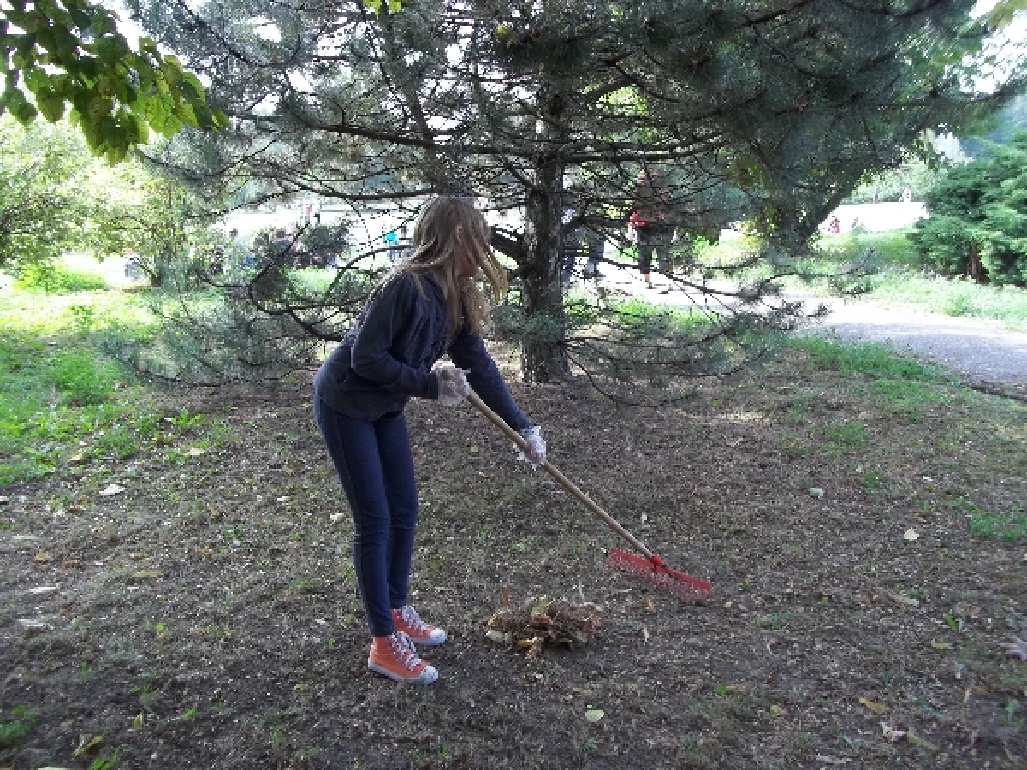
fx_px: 949
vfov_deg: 44.2
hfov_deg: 56.8
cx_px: 514
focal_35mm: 32
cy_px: 385
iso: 64
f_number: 2.9
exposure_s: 1/80
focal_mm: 5.7
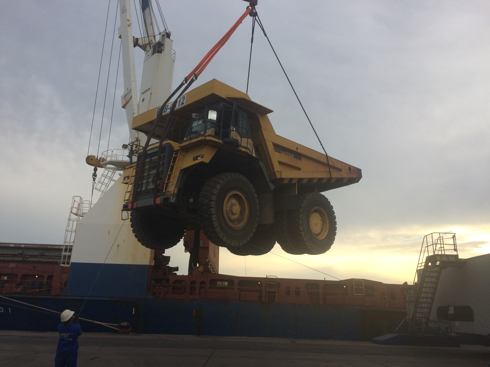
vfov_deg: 48.2
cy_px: 184
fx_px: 411
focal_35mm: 29
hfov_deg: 61.7
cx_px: 245
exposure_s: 1/586
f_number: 2.2
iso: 32
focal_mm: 4.15
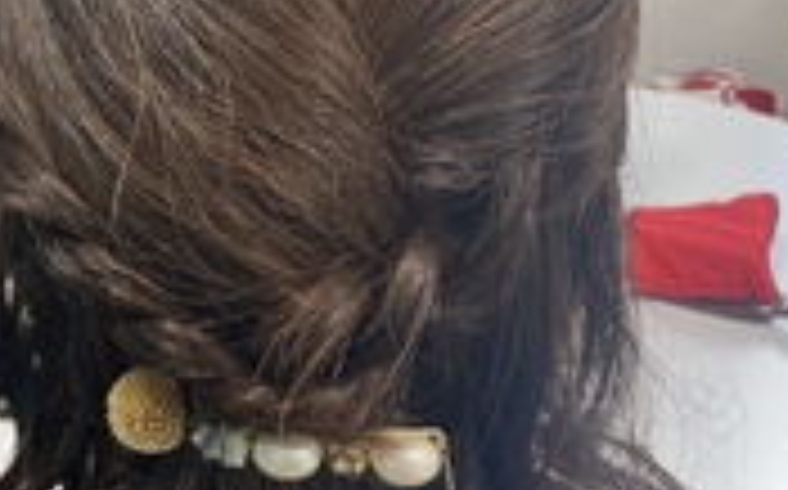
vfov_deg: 19.1
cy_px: 234
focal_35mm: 68
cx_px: 306
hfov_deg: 30.1
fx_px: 1459
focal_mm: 3.99
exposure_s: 1/60
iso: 125
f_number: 1.8
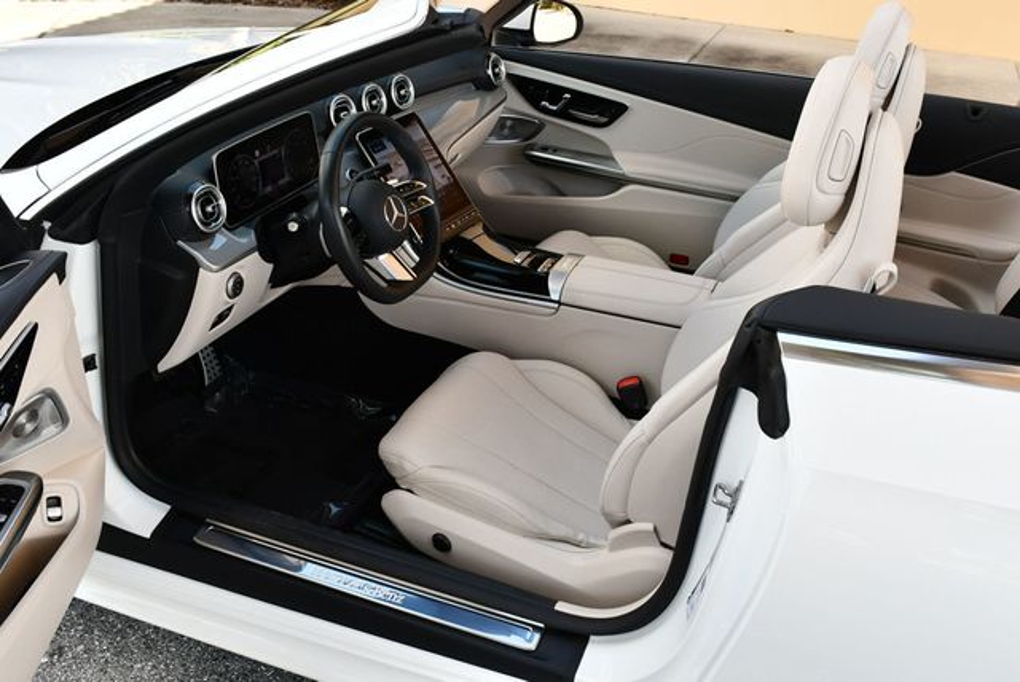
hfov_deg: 53.1
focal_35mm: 36
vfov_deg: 36.9
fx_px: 1021
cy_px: 341
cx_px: 510
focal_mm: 18
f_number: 5.6
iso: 320
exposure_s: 1/250
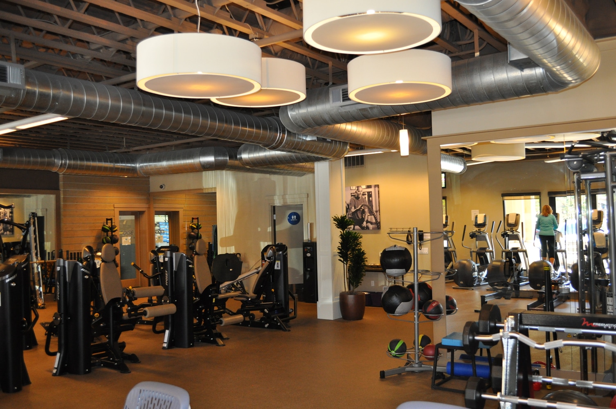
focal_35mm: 33
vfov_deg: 39.9
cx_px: 308
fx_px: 564
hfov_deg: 57.3
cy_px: 204
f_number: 4
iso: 800
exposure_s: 1/80
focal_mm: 22
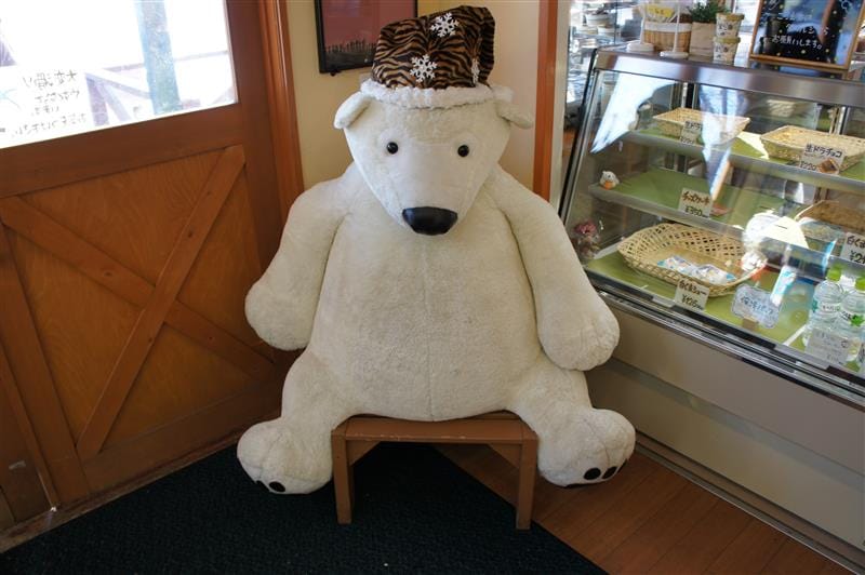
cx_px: 432
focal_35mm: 27
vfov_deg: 47.9
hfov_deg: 67.4
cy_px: 288
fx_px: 648
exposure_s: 1/40
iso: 200
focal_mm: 18
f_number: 4.5
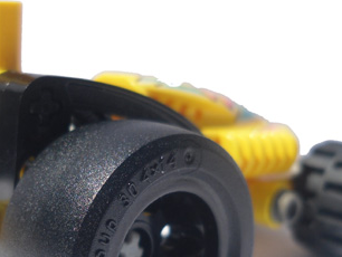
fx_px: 702
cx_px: 115
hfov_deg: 27.2
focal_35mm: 71
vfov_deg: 20.7
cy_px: 177
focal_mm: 6
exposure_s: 1/215
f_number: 8.1
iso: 80
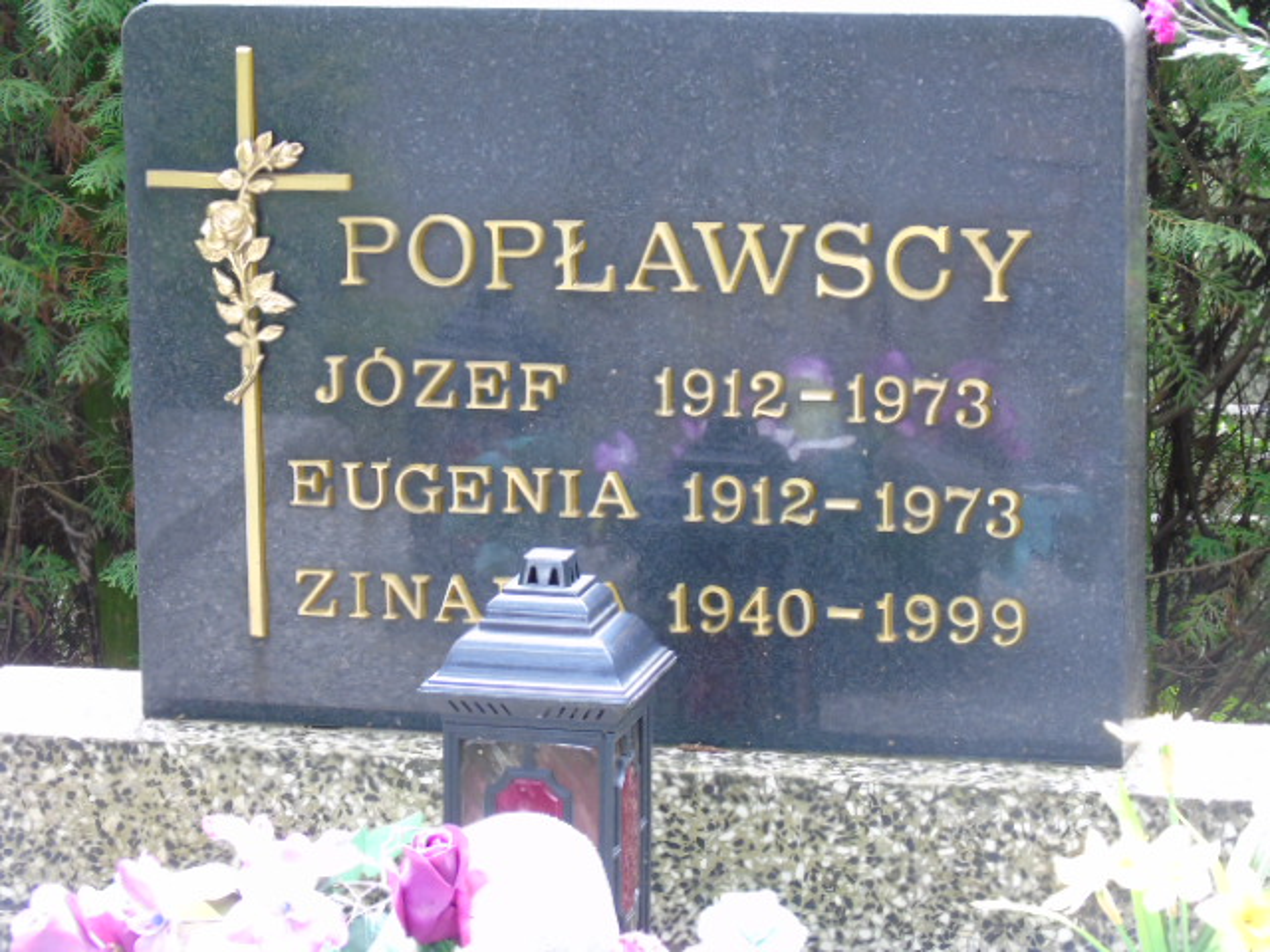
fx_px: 5210
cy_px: 476
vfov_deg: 10.4
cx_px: 635
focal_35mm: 142
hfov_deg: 13.9
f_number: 4.7
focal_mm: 25
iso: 400
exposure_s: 1/60
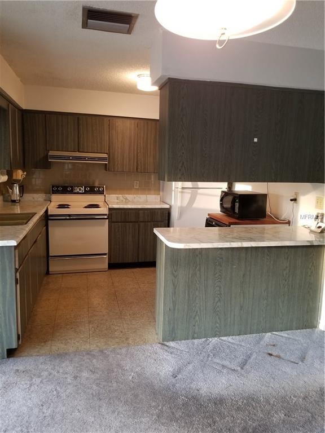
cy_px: 216
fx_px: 325
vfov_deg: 67.3
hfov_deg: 53.1
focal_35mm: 26
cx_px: 162
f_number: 1.7
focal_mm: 4.25
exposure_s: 1/17
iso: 200
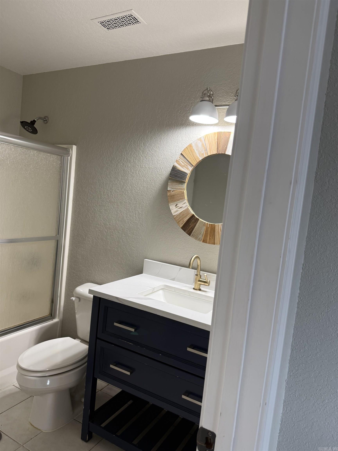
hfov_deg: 56.8
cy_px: 226
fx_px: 312
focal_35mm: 24
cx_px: 169
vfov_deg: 71.6
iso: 125
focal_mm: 6.76
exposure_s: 1/60
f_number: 1.78
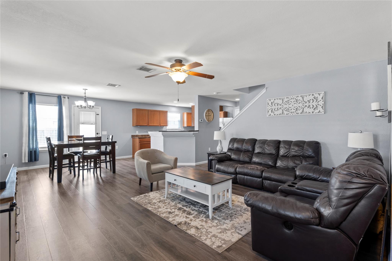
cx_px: 196
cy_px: 130
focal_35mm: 16
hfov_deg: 96.7
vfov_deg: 73.7
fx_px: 174
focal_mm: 16
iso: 250
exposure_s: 1/1.25
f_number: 8
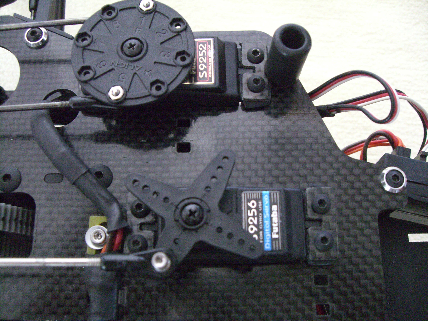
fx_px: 470
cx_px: 214
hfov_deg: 49.0
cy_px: 160
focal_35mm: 38
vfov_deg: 37.7
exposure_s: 1/50
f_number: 2.7
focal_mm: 6.2
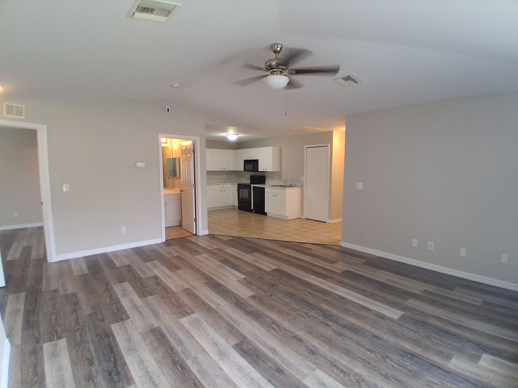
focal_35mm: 17
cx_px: 259
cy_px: 194
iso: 250
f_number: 2.2
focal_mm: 1.4
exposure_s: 1/40
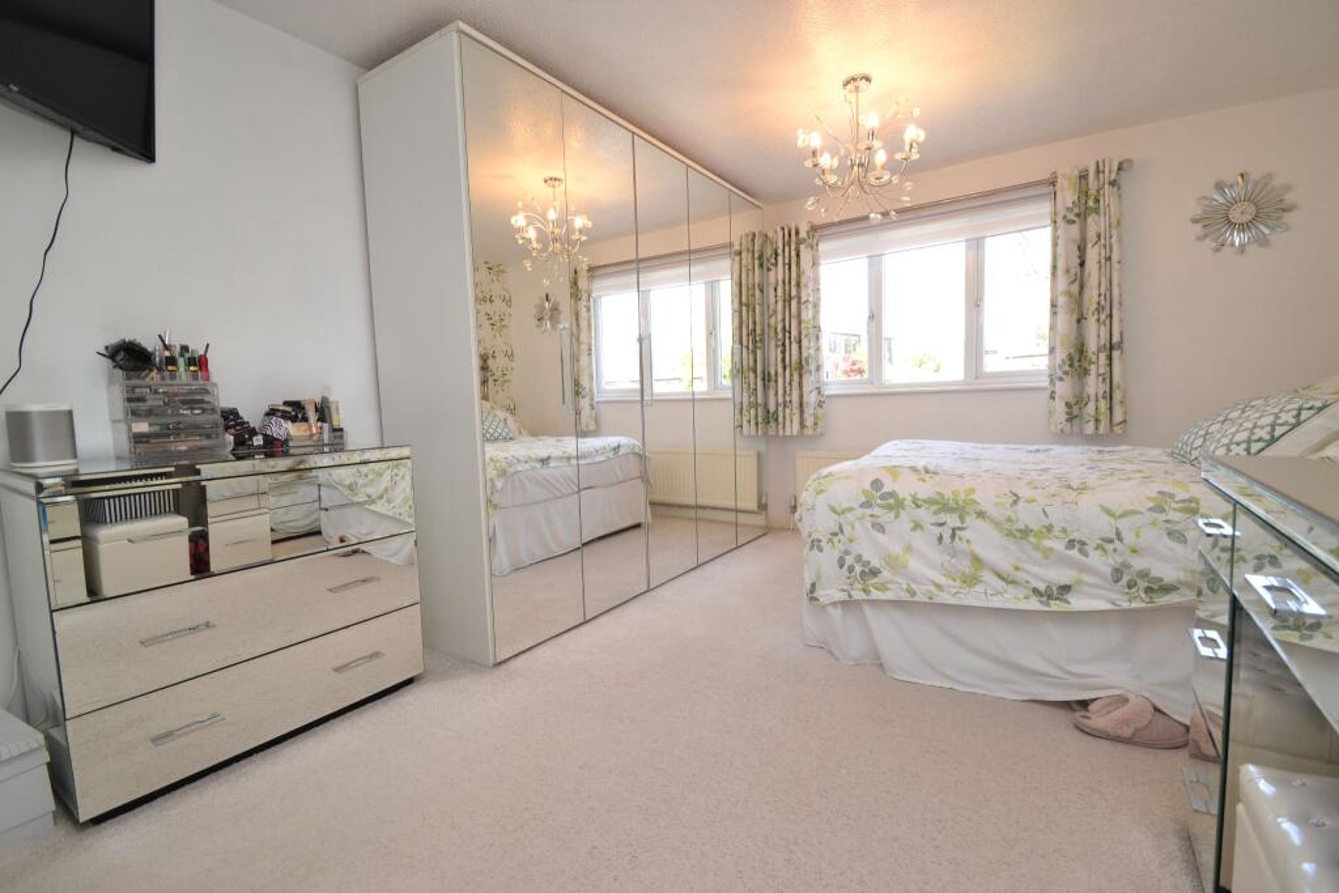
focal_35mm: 15
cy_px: 446
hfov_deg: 100.4
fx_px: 558
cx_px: 670
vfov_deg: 77.3
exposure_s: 1/100
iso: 400
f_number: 5
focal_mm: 10
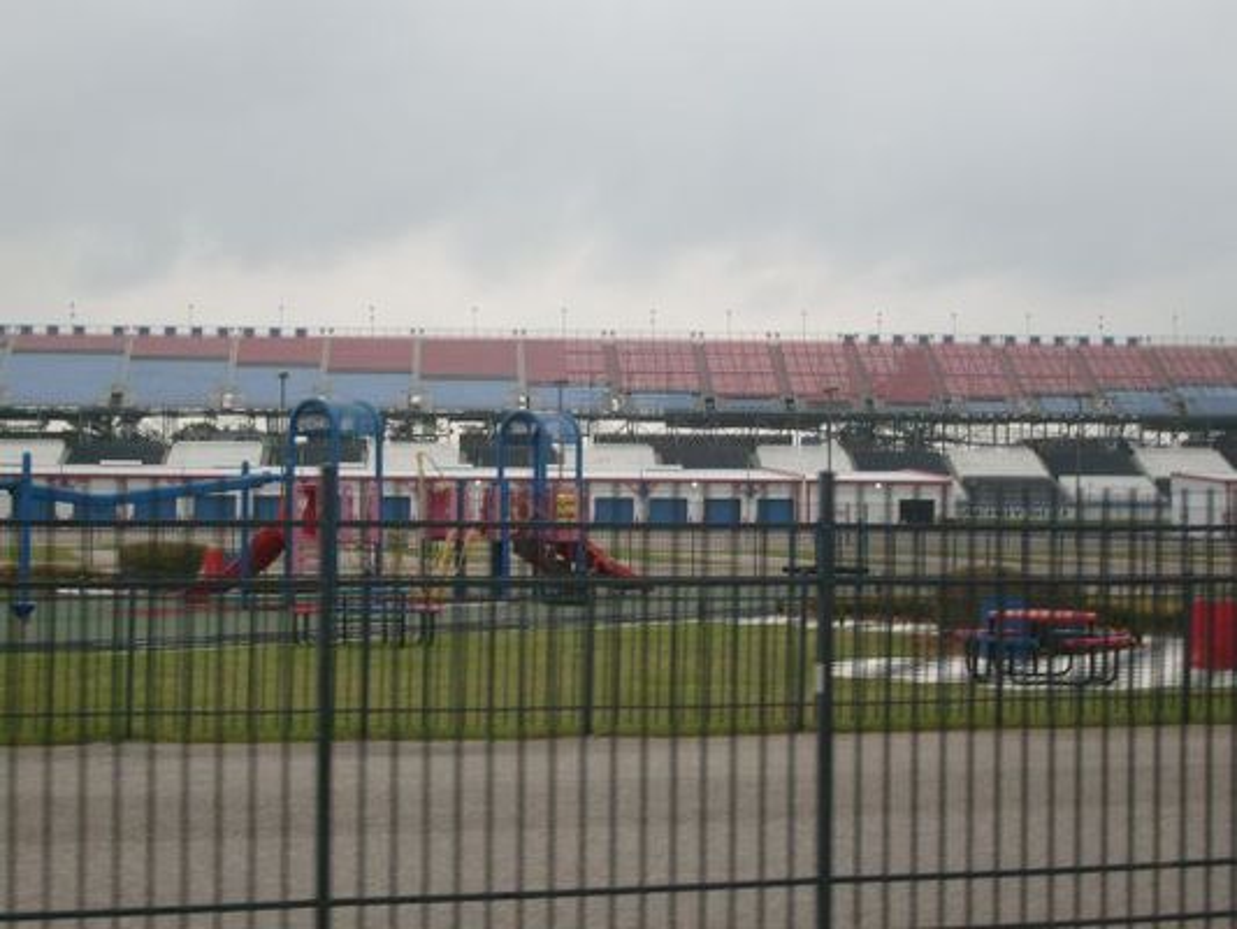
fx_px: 2180
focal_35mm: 61
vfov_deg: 24.0
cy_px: 464
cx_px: 618
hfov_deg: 31.7
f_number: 3.6
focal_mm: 10.3
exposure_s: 1/125
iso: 80
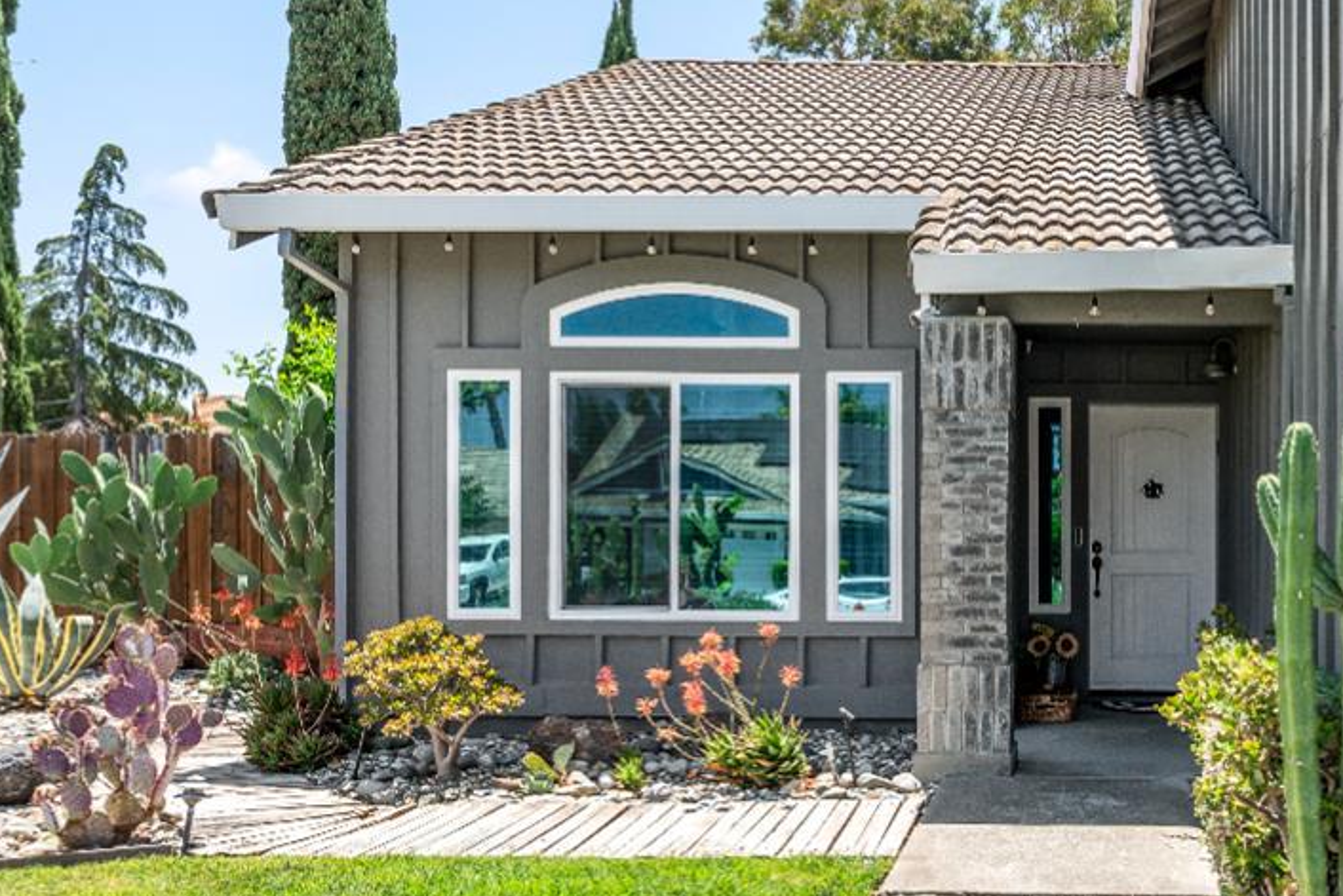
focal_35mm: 34
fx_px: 1269
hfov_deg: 52.6
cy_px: 460
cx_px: 1048
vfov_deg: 38.9
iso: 200
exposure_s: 1/160
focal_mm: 16
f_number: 8
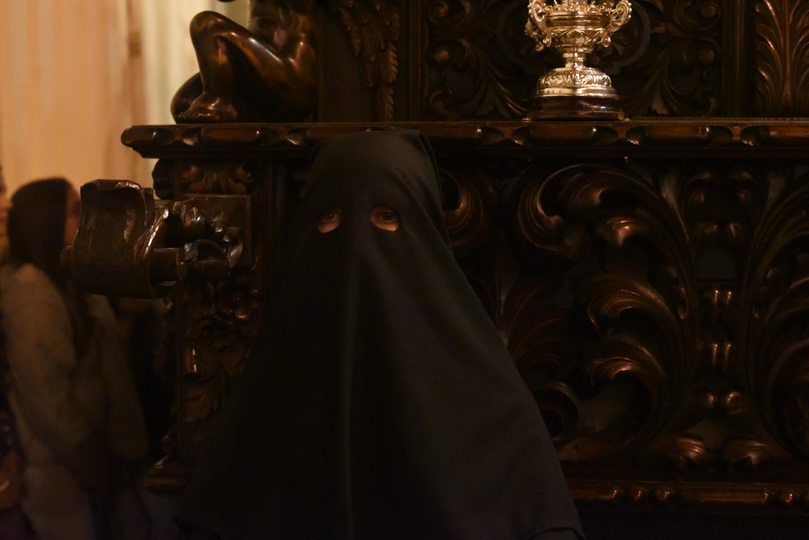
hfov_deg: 39.6
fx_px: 1124
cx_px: 404
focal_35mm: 50
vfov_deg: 27.0
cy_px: 270
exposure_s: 1/200
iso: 12800
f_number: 4.5
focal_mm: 50
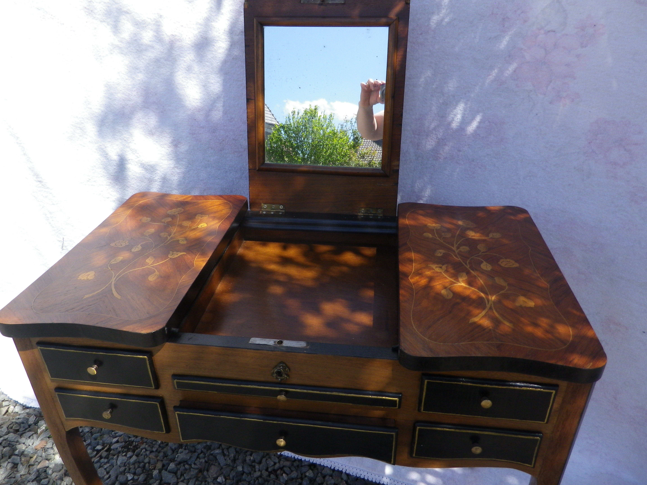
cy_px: 242
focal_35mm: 25
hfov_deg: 69.4
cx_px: 324
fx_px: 467
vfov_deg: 54.9
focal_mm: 4.5
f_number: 3.5
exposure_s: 1/500
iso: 80
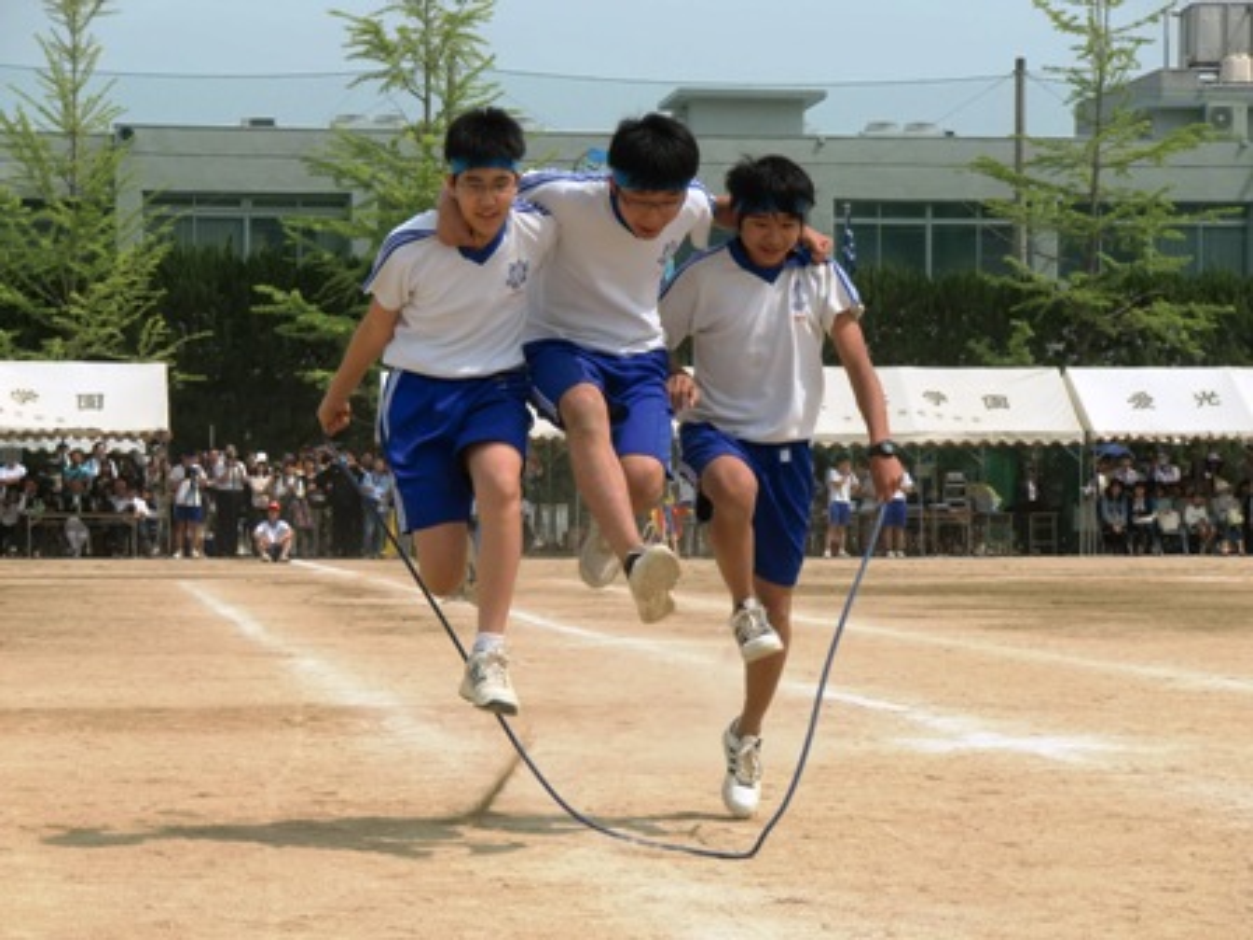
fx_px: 3801
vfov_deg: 14.1
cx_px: 626
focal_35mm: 105
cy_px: 470
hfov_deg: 18.7
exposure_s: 1/800
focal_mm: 18.8
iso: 64
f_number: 5
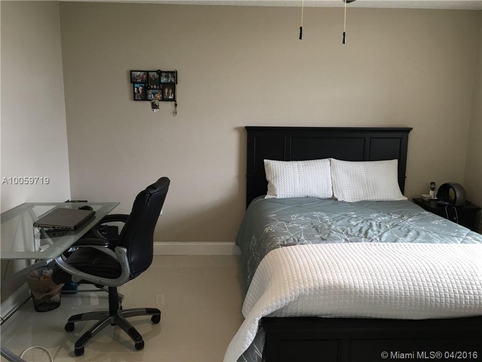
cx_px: 241
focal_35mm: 29
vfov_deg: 48.2
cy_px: 181
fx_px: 404
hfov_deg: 61.7
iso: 32
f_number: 2.2
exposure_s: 1/15
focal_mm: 4.15
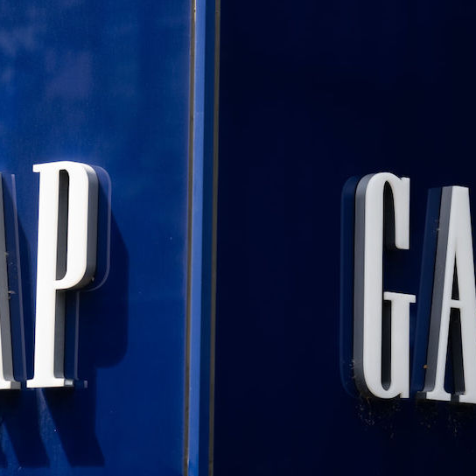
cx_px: 216
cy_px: 238
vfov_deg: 10.1
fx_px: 2691
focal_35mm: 173
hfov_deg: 10.1
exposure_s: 1/640
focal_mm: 135
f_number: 2.8
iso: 80
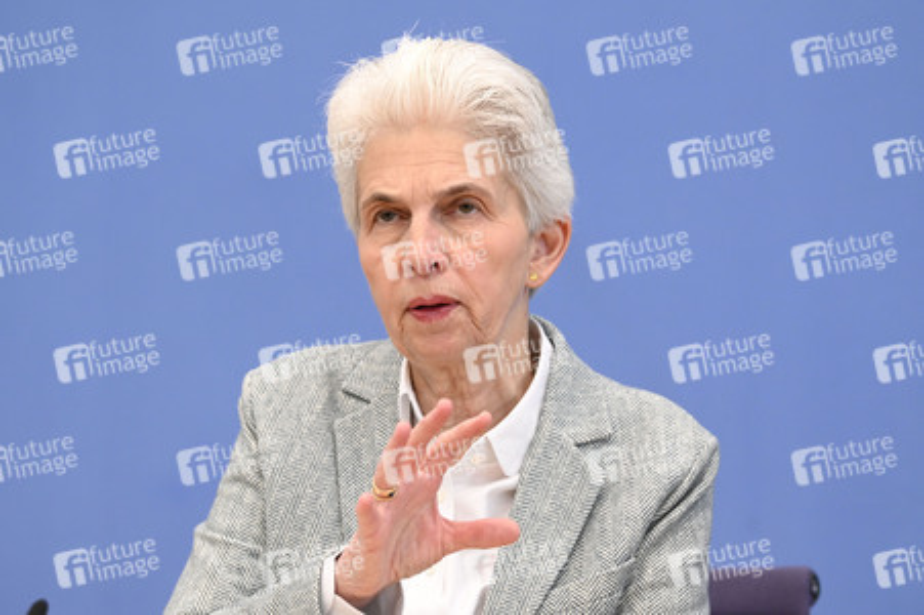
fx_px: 3206
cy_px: 308
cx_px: 462
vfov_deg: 11.0
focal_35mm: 125
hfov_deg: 16.4
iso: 3200
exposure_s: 1/800
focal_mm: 125
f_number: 4.5
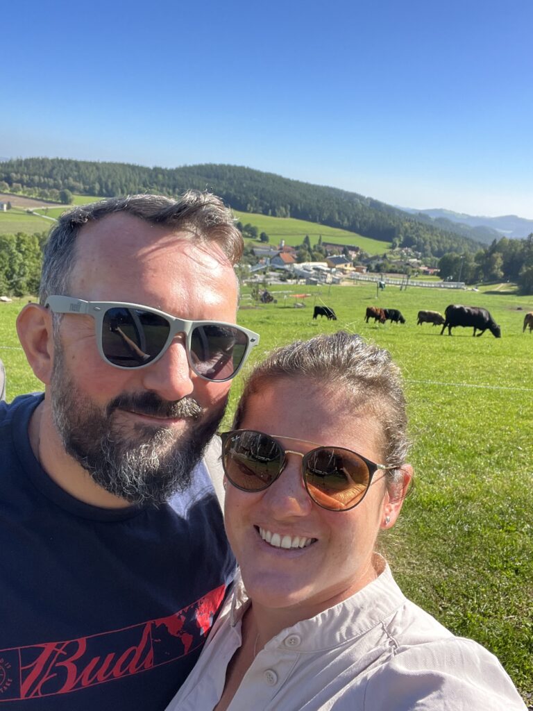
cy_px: 356
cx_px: 266
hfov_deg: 46.8
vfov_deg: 60.0
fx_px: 616
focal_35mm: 30
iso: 32
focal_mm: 2.71
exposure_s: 1/307
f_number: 2.2
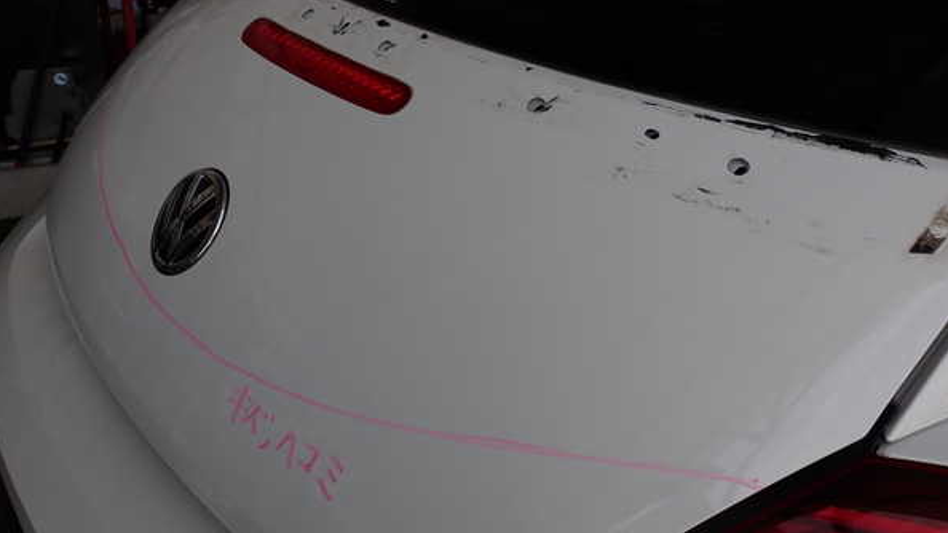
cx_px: 474
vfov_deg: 35.6
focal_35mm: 33
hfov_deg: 59.5
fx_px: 829
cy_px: 266
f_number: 3.2
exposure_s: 1/400
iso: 100
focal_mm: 5.4
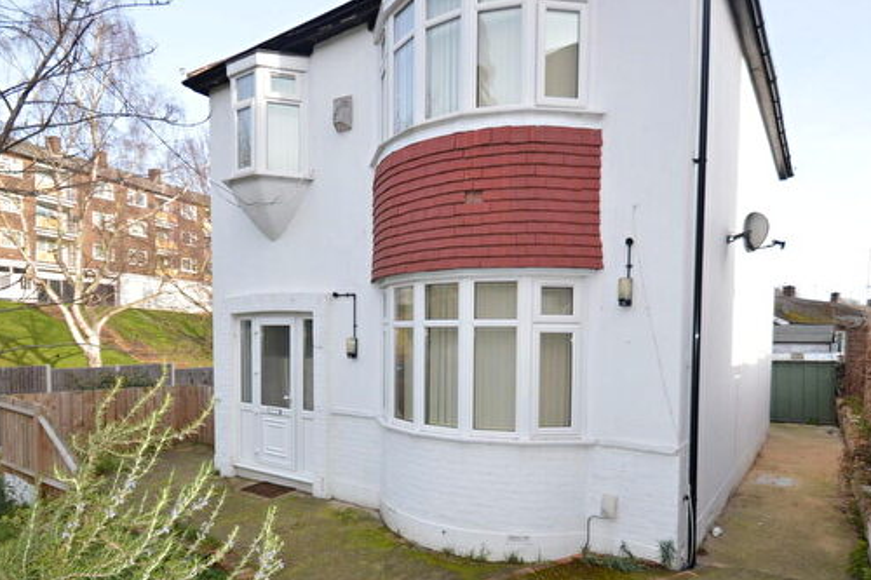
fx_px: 508
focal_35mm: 21
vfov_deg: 58.4
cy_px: 374
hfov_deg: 81.1
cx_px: 460
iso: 100
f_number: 4.5
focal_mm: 10
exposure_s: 1/200
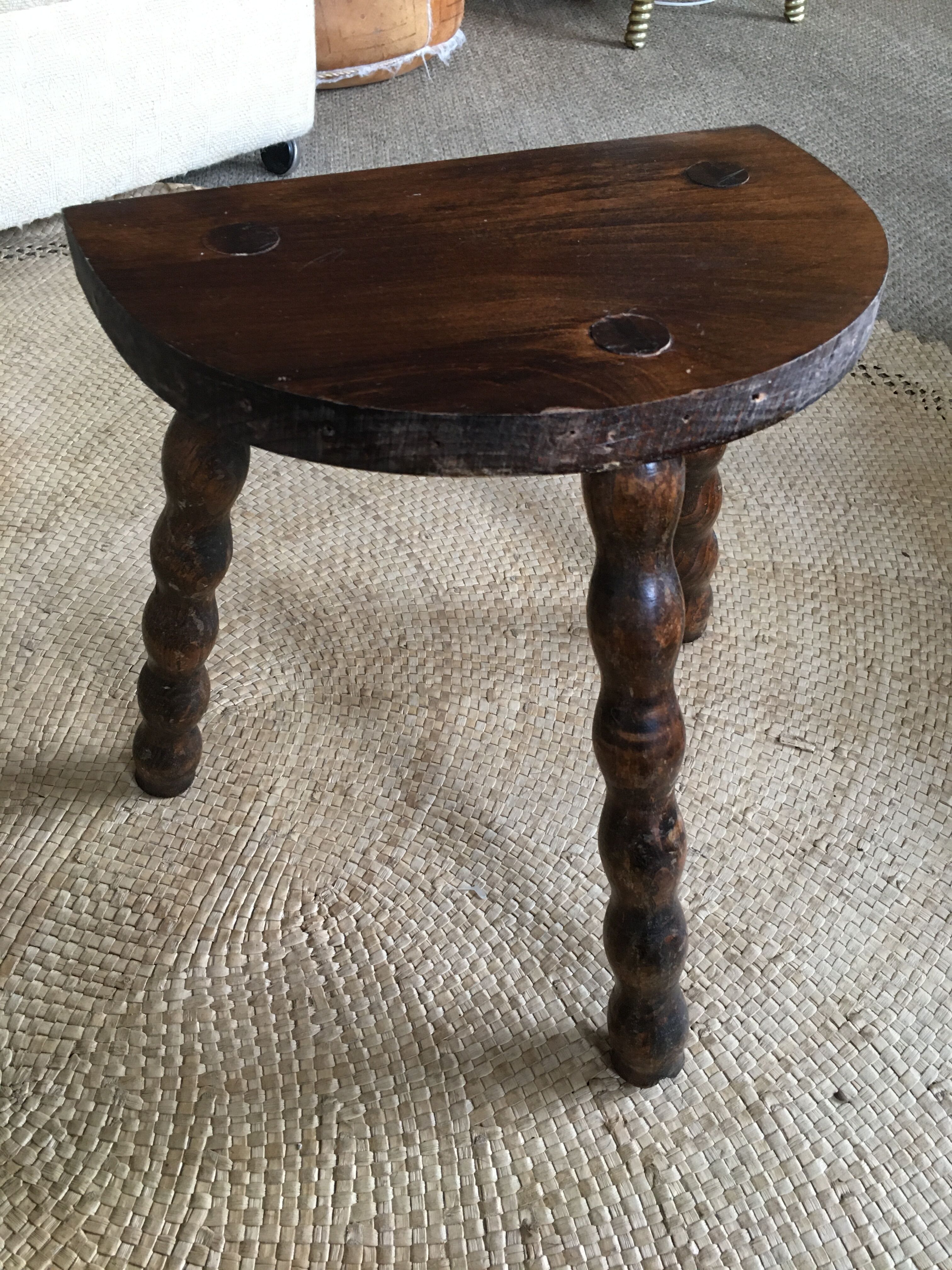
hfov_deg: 48.2
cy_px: 635
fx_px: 1063
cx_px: 476
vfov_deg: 61.7
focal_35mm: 29
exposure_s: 1/33
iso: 160
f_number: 2.2
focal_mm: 4.15
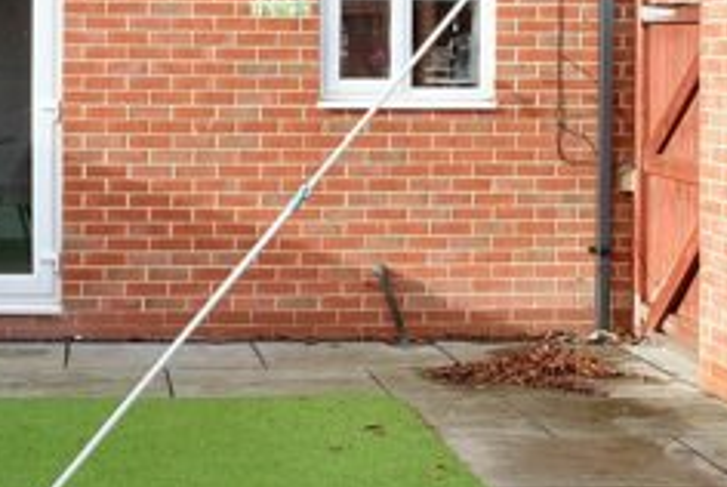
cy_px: 48
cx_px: 176
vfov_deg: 20.6
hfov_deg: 30.4
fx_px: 1314
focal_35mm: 65
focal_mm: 10
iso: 200
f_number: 5
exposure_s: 1/200
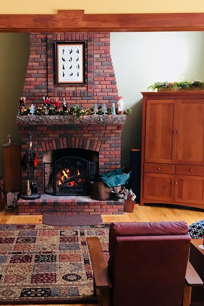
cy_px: 156
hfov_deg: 31.7
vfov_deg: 46.4
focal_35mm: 42
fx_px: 357
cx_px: 72
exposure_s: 1/30
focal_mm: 4.15
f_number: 2.2
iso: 64
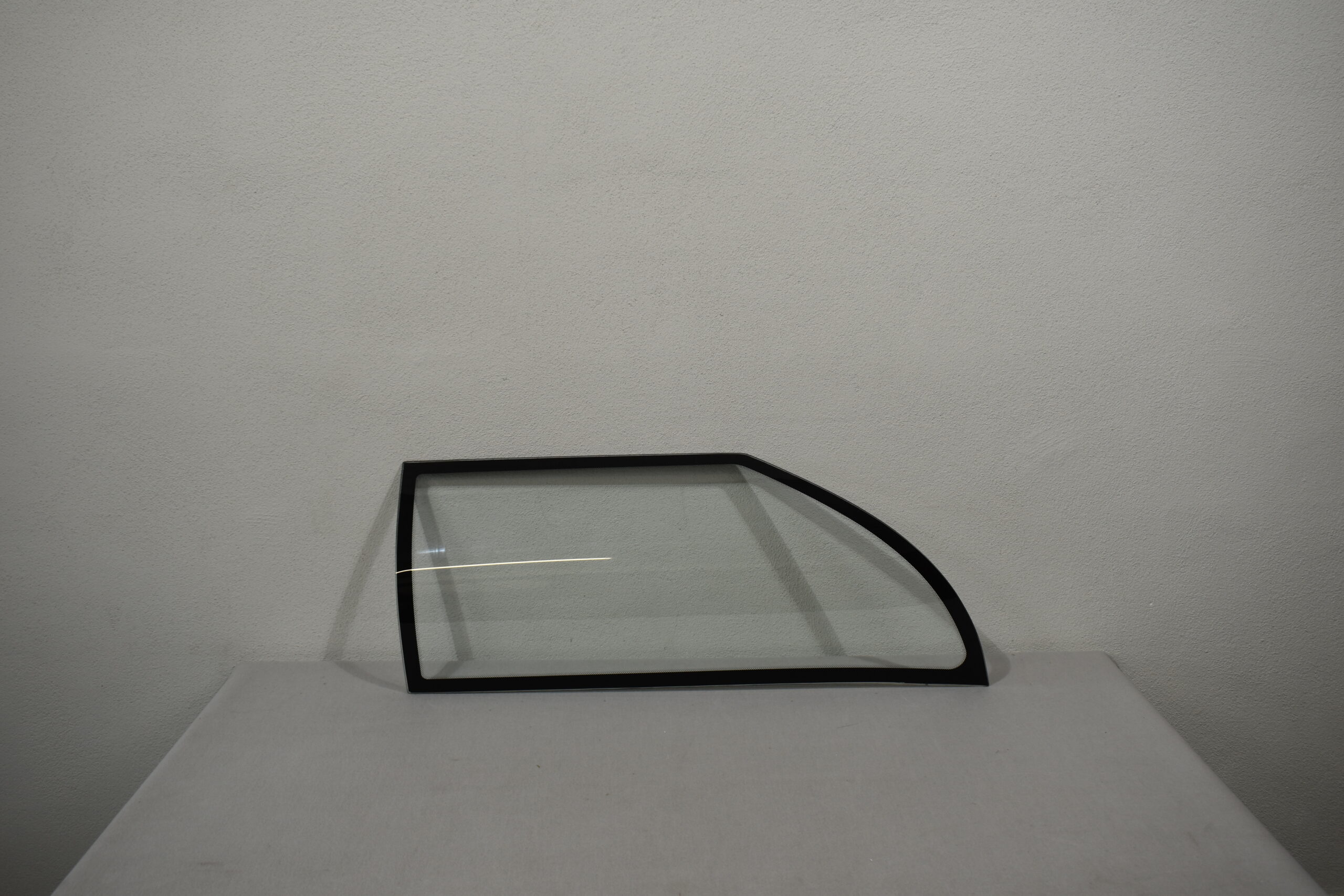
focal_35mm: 34
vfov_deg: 38.4
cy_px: 448
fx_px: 1288
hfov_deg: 55.1
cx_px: 672
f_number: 5.6
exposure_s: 1/125
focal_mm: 23
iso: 220
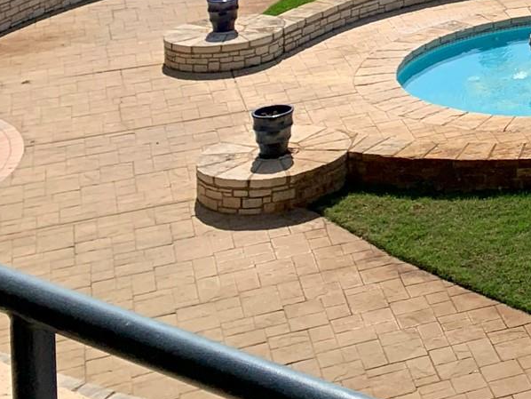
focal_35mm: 89
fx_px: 1366
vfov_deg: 14.9
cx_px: 874
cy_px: -266
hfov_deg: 18.5
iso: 25
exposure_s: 1/4673
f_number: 1.8
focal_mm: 4.25
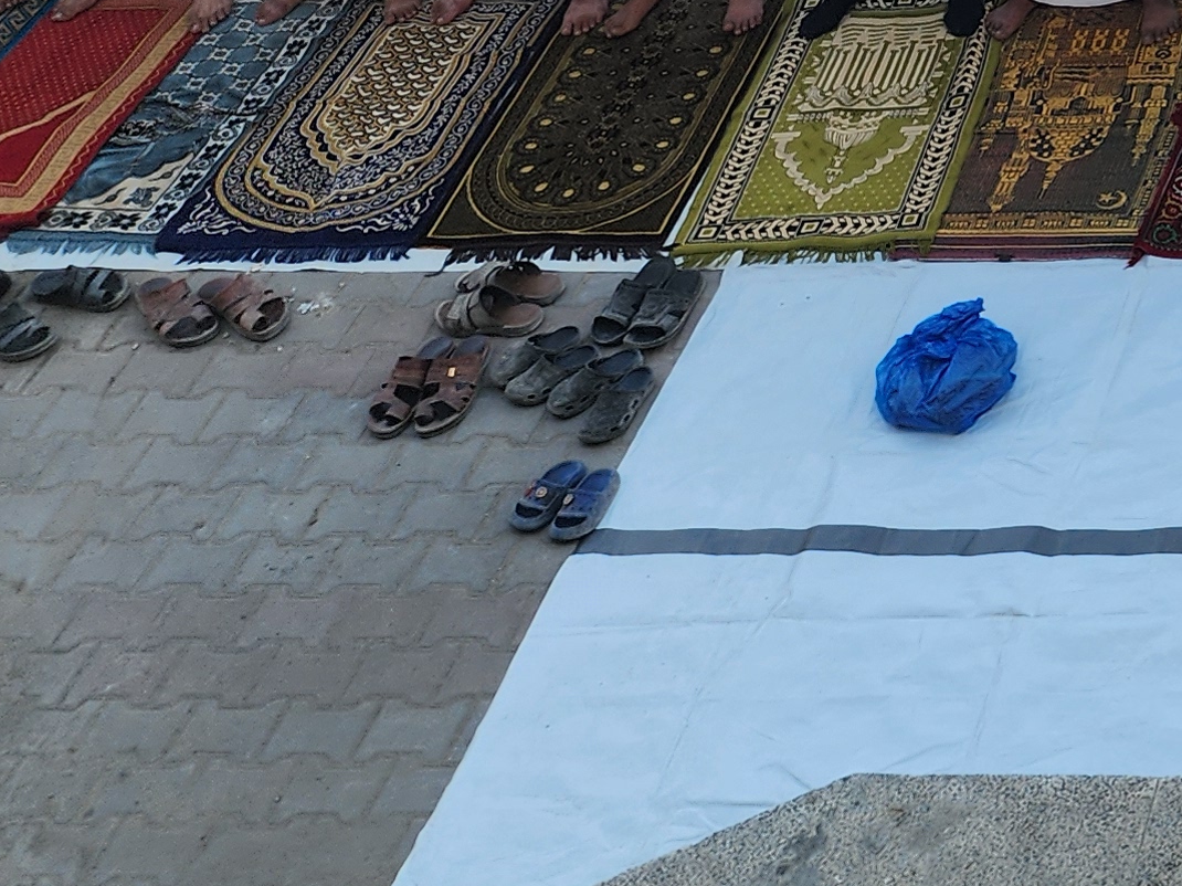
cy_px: -665
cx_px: 1962
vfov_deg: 15.1
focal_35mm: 86
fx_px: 2936
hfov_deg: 18.9
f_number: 1.8
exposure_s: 1/100
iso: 25
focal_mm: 6.4
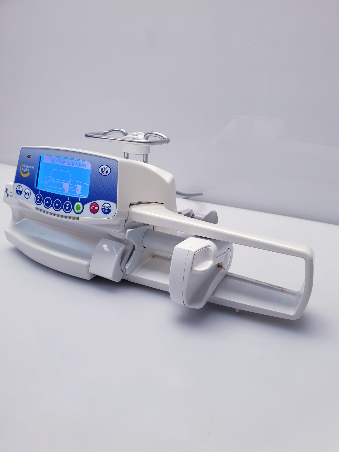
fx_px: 339
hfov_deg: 53.1
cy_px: 226
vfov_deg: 67.3
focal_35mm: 26
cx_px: 170
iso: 50
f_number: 2.4
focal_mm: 4.3
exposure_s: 1/50
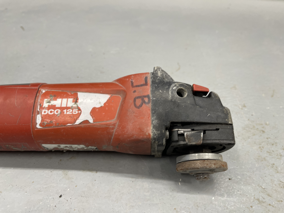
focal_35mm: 25
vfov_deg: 54.9
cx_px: 142
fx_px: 205
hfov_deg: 69.4
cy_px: 106
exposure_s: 1/100
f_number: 1.6
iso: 100
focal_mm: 5.1
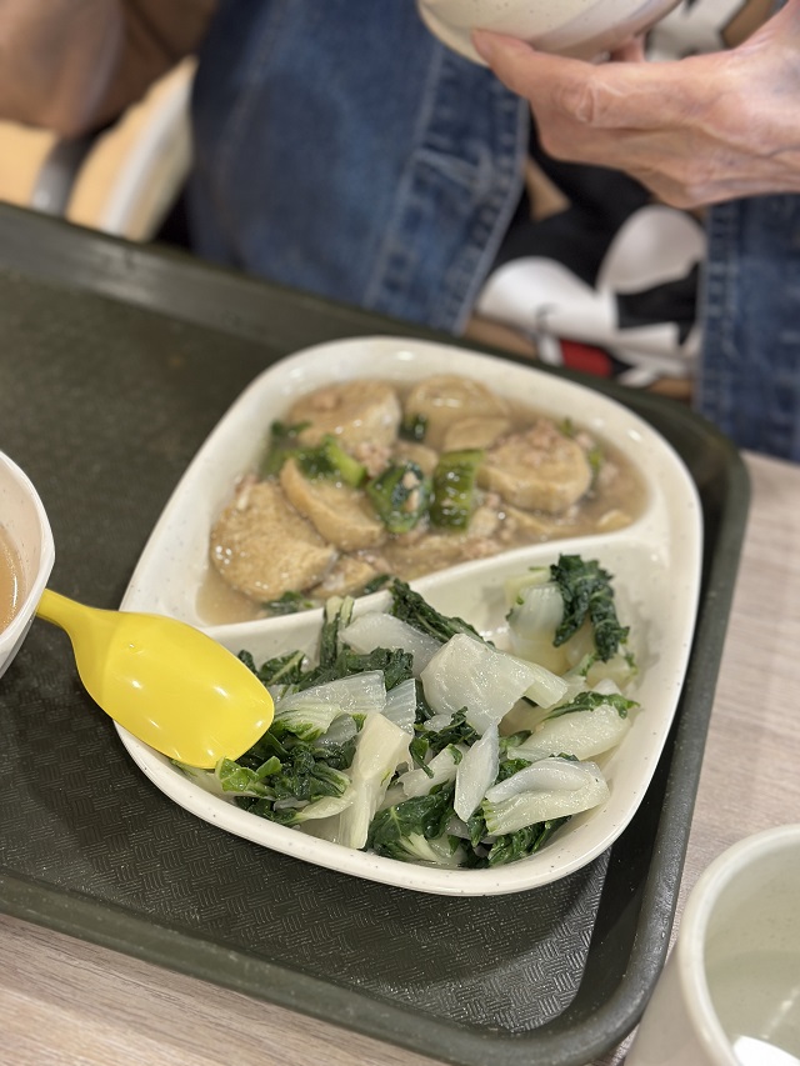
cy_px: 533
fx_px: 1479
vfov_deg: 39.7
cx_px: 400
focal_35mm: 48
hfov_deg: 30.3
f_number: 1.78
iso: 160
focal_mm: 6.86
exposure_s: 1/50
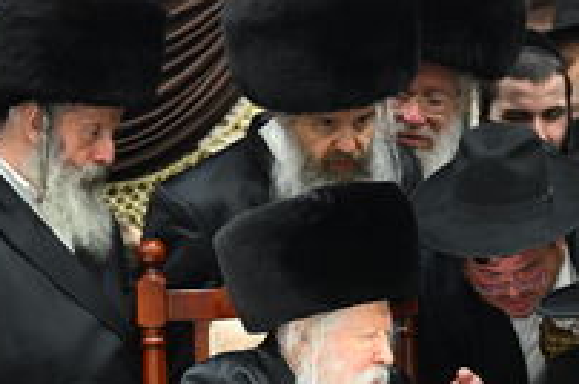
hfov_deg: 5.2
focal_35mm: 397
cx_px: 487
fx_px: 6375
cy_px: 378
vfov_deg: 3.4
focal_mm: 200
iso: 2000
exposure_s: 1/250
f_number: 3.5
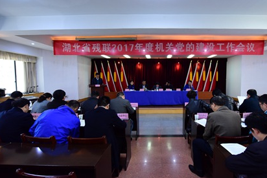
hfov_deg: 92.1
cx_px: 159
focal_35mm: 17
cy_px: 86
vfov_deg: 70.5
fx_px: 126
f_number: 3.5
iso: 2500
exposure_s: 1/100
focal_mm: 14
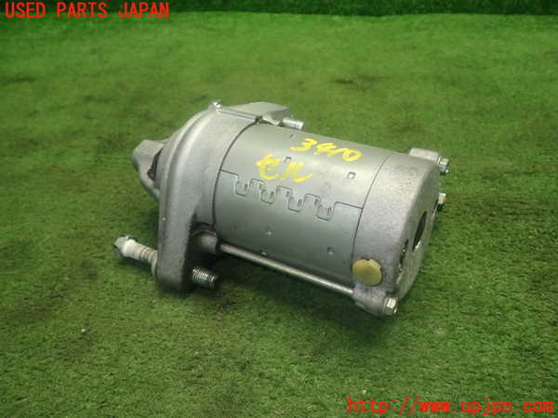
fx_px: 484
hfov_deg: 60.0
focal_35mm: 30
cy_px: 209
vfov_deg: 46.8
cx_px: 279
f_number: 2.3
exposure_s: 1/50
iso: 200
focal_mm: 5.4
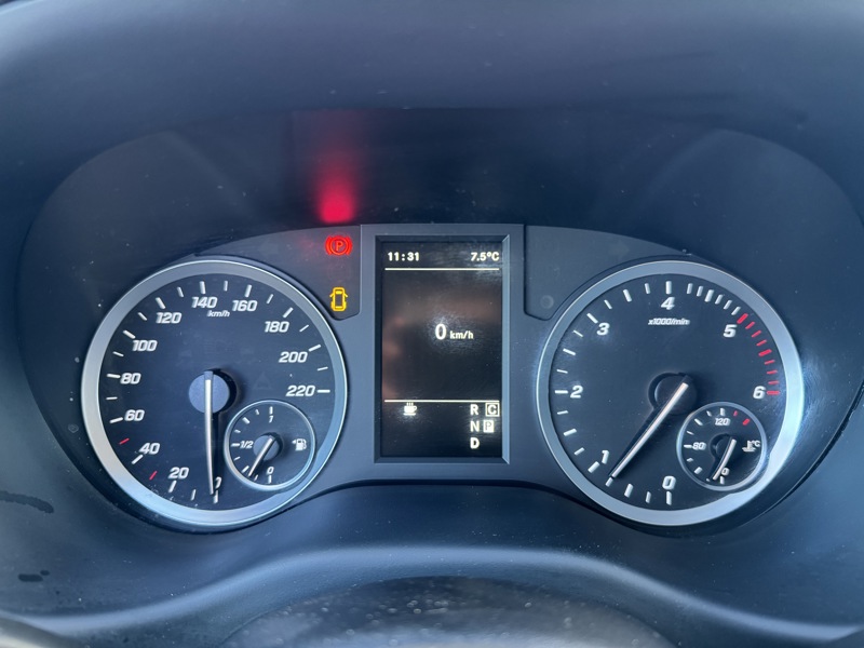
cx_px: 432
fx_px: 599
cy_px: 324
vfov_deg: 56.8
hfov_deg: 71.6
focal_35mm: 24
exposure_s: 1/60
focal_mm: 6.76
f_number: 1.78
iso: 320
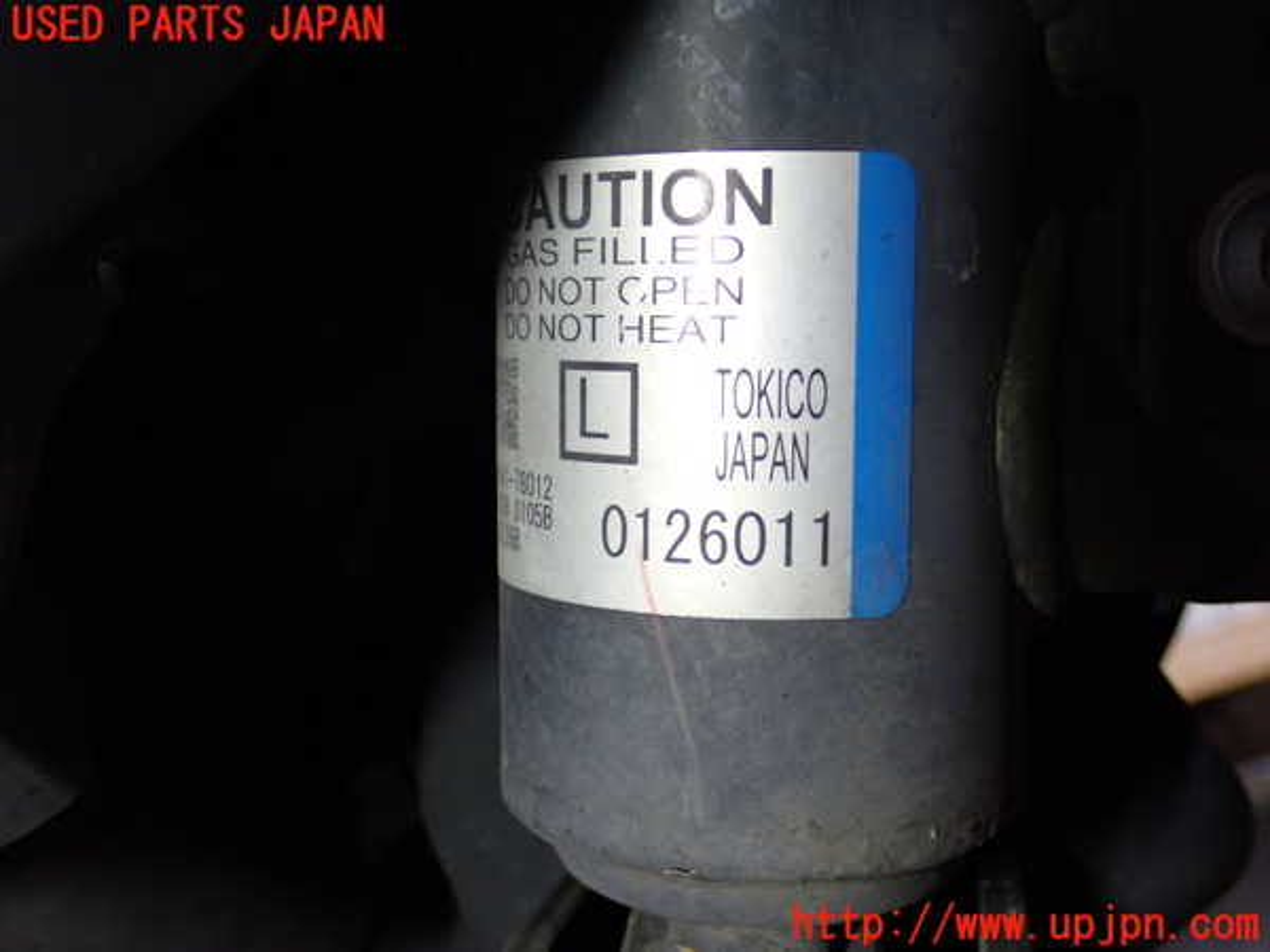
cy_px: 476
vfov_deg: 32.9
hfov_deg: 42.9
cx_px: 635
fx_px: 1614
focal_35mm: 44
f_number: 2.9
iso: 400
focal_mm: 7.84
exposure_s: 1/125
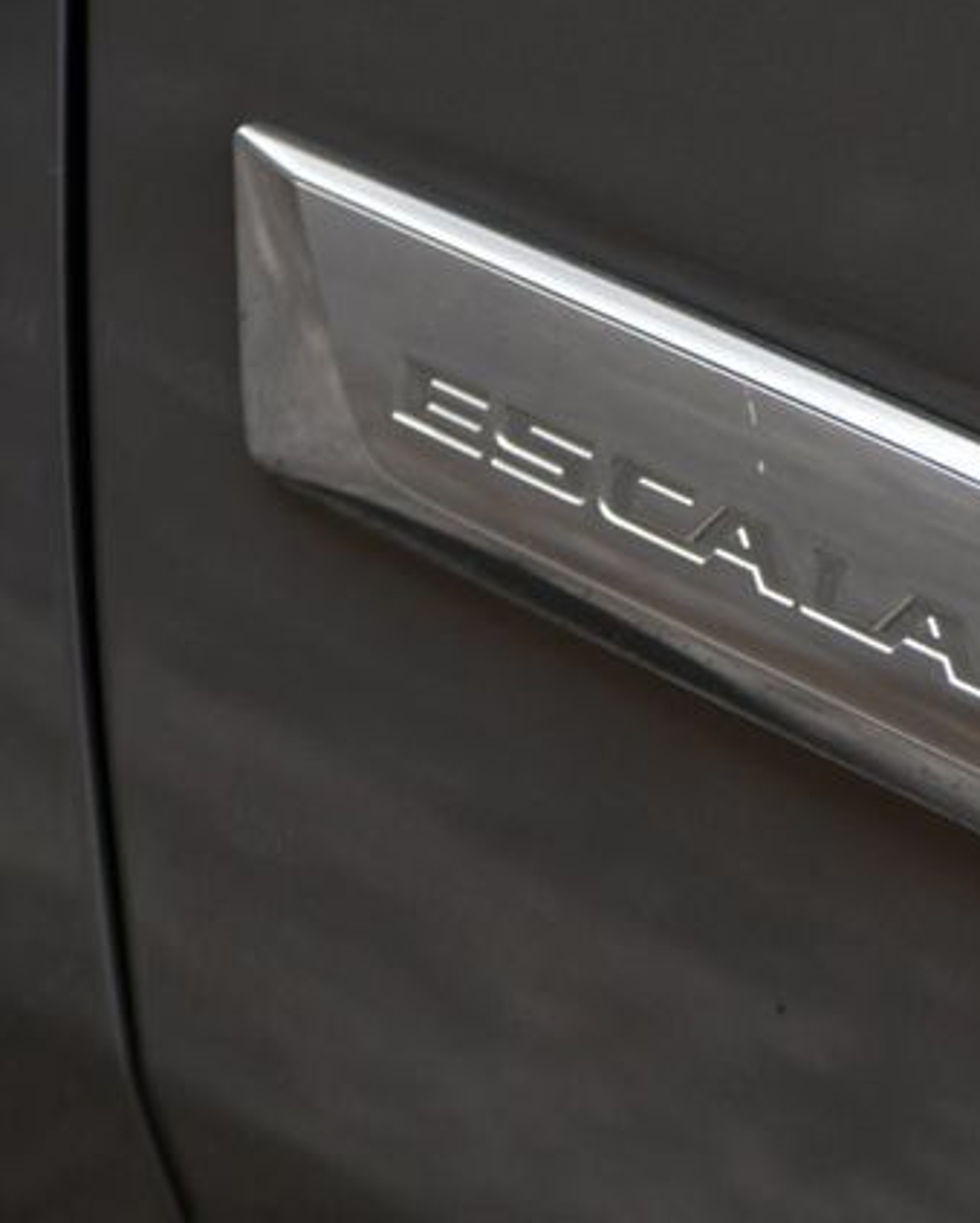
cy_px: 613
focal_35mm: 217
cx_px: 833
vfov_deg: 8.9
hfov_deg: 7.1
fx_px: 7859
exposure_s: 1/250
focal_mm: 102
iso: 220
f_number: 5.6
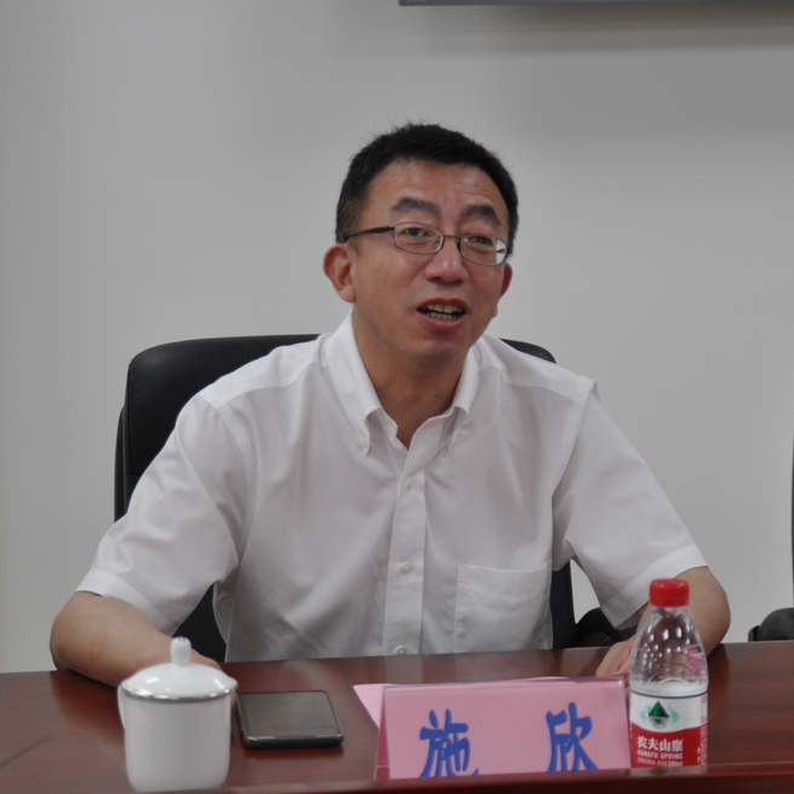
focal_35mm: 126
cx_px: 420
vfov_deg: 13.9
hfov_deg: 13.9
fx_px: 3261
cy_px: 395
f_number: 5
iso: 640
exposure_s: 1/100
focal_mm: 65
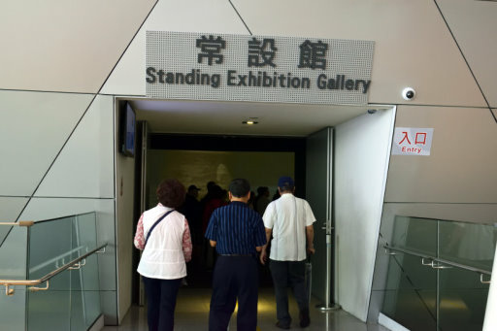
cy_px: 166
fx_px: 497
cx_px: 248
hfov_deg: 53.1
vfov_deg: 36.8
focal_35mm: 36
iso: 1250
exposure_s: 1/50
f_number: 5.6
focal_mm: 24
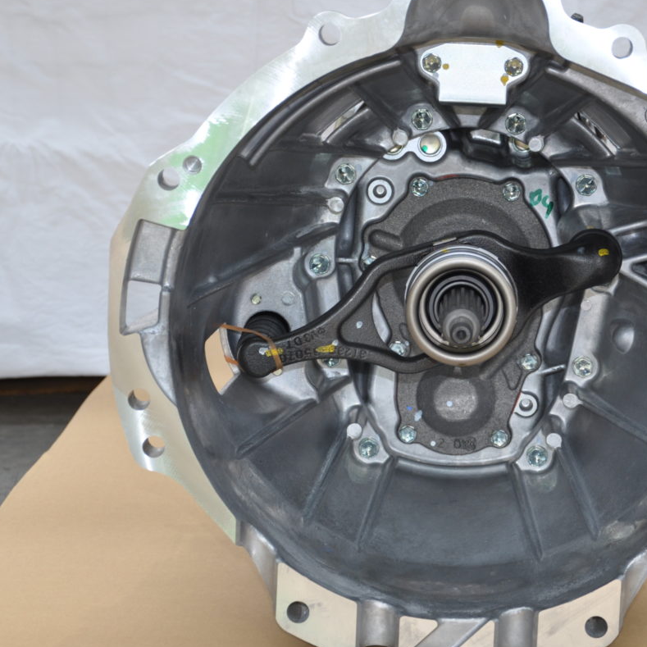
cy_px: 321
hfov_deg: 14.6
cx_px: 446
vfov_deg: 14.7
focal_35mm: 119
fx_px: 2516
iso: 200
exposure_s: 1/40
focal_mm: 48
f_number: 4.8
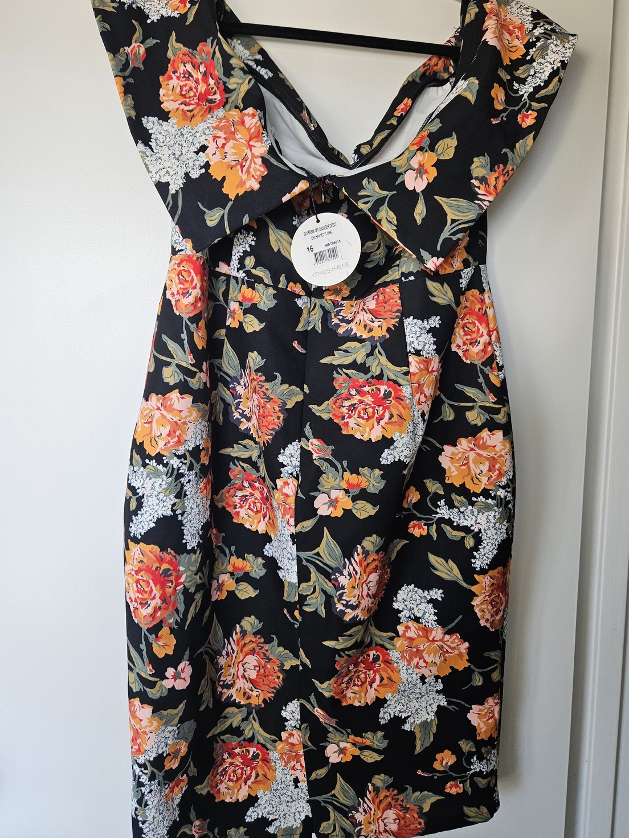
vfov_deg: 69.4
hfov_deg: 54.9
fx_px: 606
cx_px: 313
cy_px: 404
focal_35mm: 25
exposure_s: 1/359
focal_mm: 5.4
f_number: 1.8
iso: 250
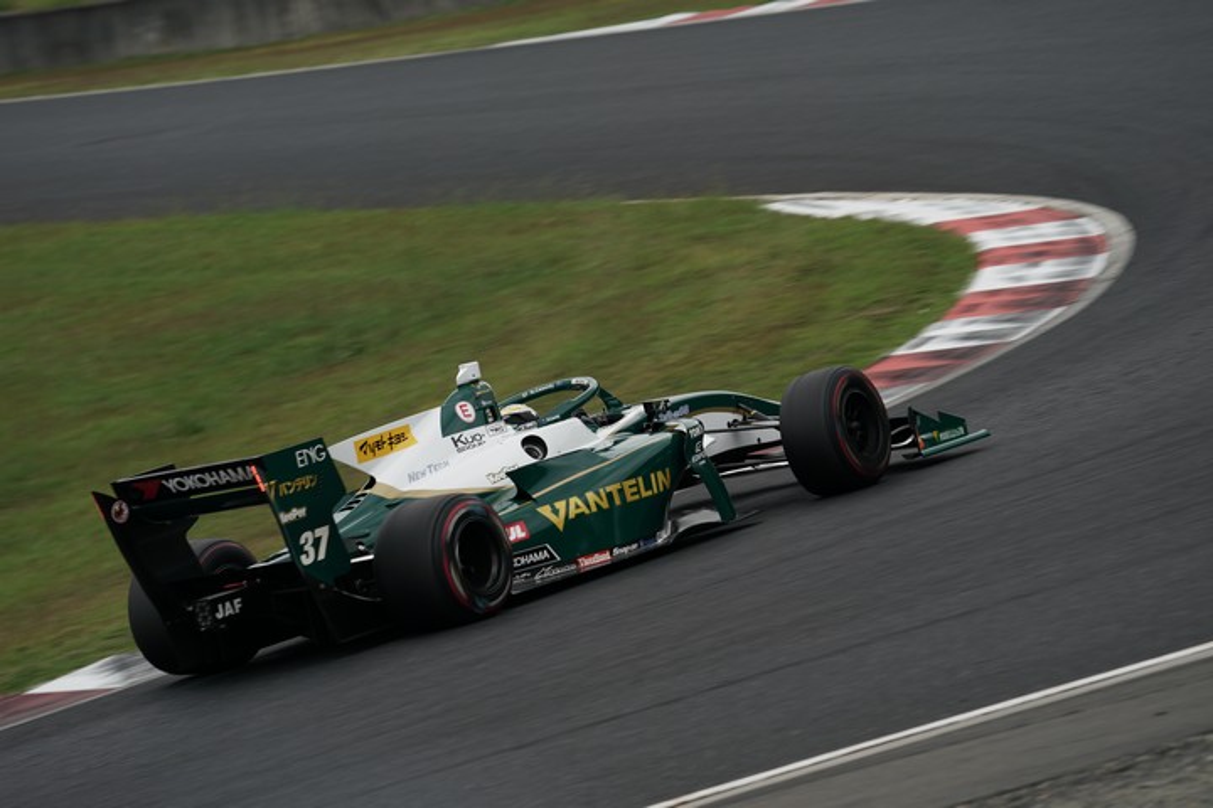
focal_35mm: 259
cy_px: 404
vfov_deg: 5.3
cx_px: 606
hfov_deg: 8.0
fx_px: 8726
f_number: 9
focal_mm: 259
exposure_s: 1/250
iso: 200
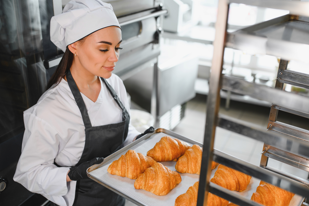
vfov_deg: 32.6
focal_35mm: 41
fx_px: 352
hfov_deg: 47.4
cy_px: 115
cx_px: 168
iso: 320
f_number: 2
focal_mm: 35
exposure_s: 1/160
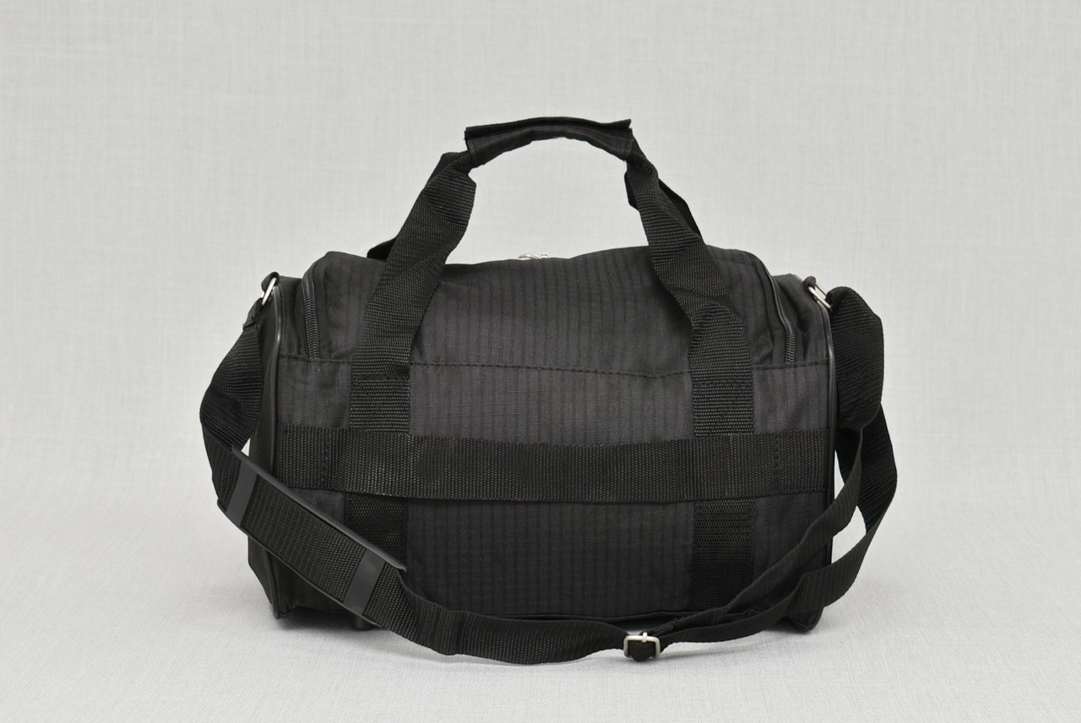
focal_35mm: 63
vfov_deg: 21.6
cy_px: 362
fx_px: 1893
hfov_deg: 31.9
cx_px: 540
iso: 100
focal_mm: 42
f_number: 5.6
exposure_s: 1/60
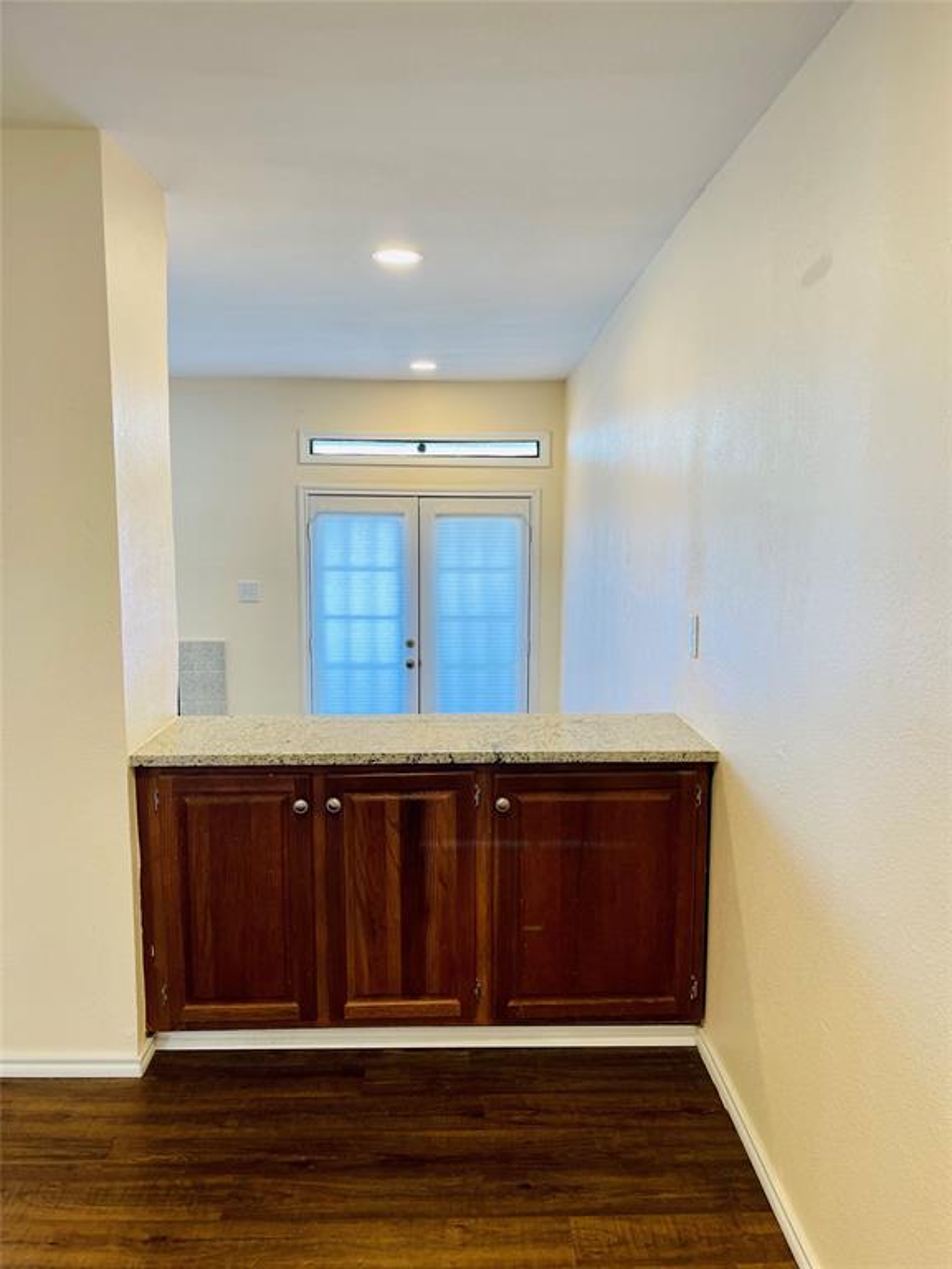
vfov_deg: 67.3
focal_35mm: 26
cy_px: 634
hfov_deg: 53.1
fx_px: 953
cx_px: 476
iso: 100
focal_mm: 5.1
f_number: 1.6
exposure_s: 1/120
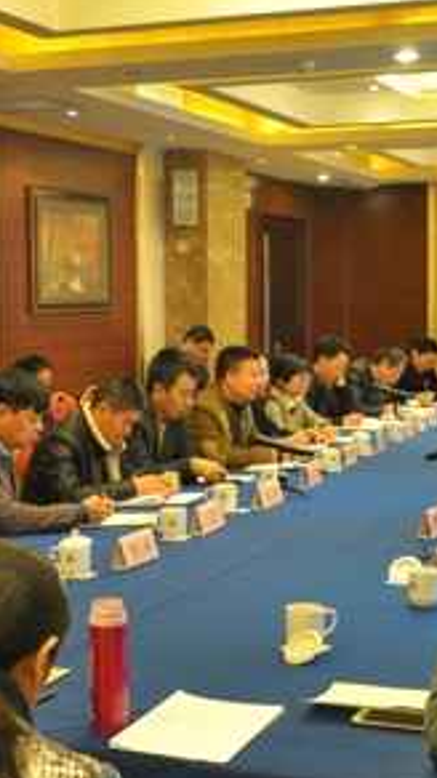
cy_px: 385
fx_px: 1341
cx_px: 216
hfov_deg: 18.5
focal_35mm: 65
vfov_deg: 32.4
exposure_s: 1/20
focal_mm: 22
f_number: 4.5
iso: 400
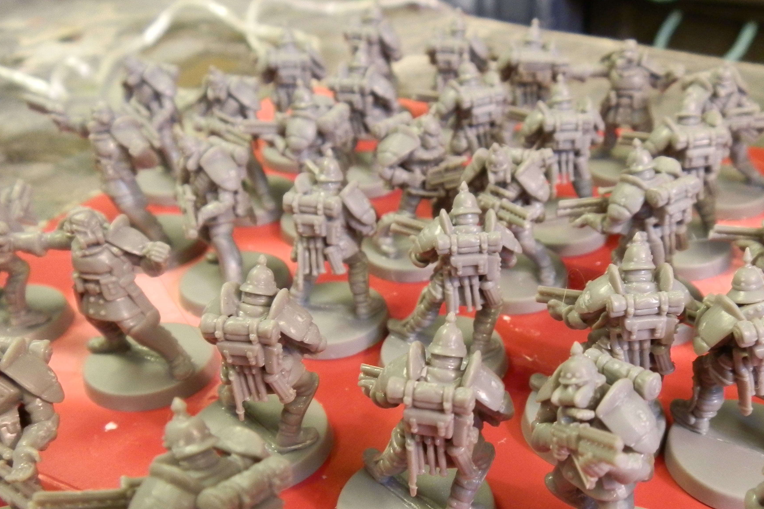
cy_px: 345
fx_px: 764
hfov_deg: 52.7
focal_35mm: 36
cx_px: 463
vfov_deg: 36.4
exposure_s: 1/8
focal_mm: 5
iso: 200
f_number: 3.1
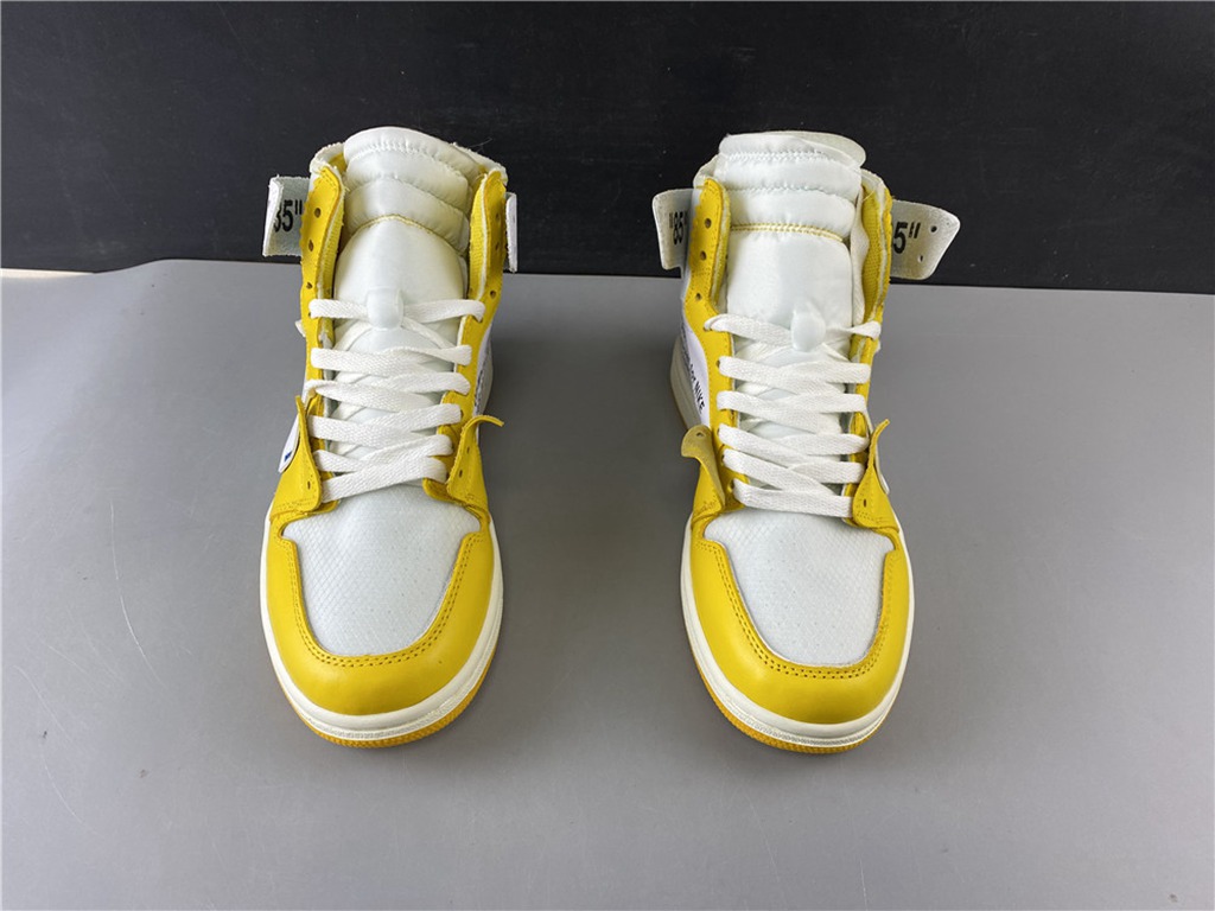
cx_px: 608
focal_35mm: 26
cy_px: 456
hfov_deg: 67.3
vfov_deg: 53.1
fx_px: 913
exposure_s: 1/100
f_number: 1.8
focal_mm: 4.25
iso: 80
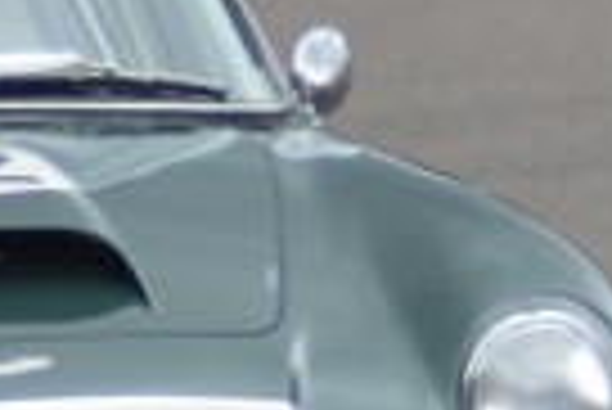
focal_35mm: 965
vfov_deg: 1.4
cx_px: -270
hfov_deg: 2.1
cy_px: 313
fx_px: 16415
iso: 400
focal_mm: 125
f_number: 4.5
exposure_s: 1/500
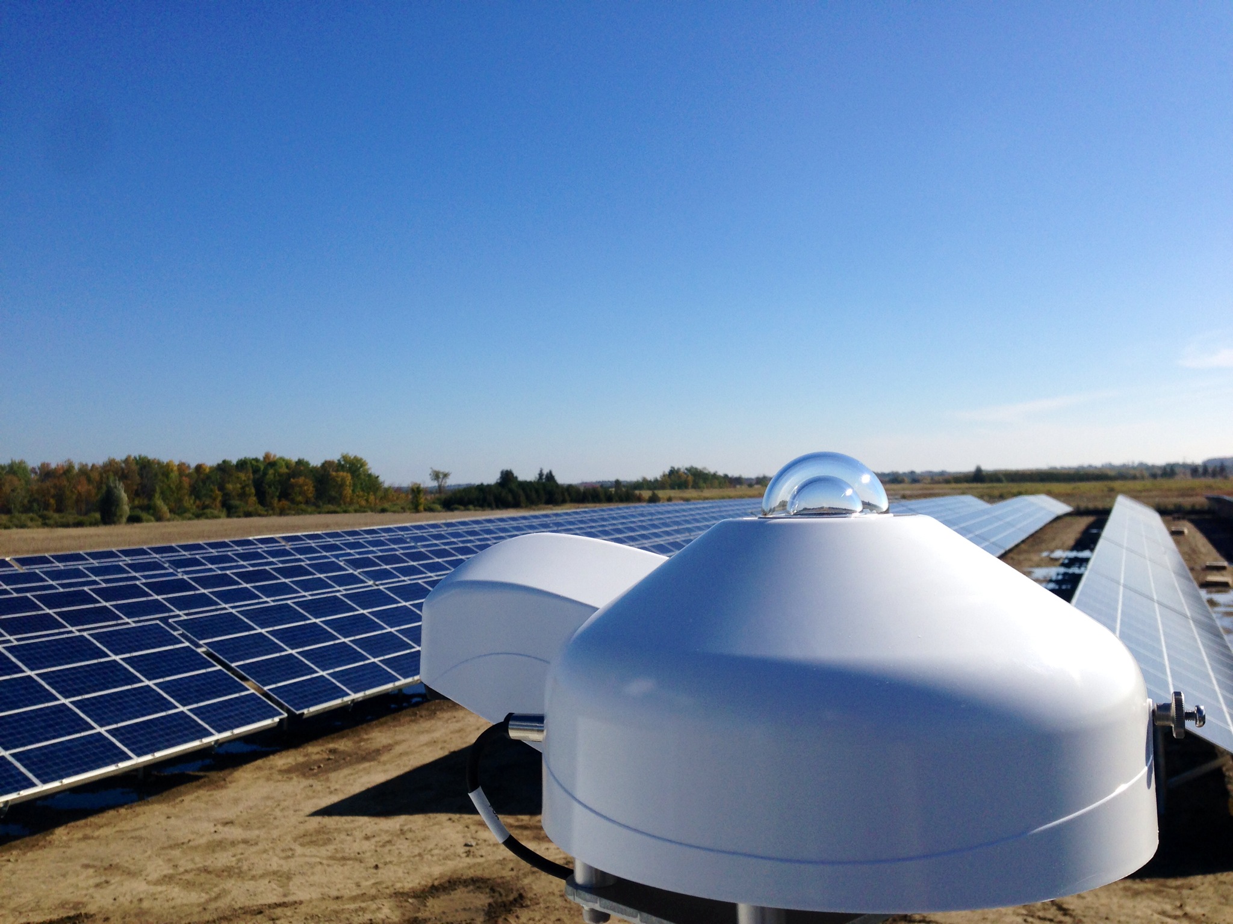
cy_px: 462
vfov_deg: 42.9
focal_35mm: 33
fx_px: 1175
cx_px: 616
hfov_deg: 55.4
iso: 50
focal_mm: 4.12
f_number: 2.4
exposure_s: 1/2857
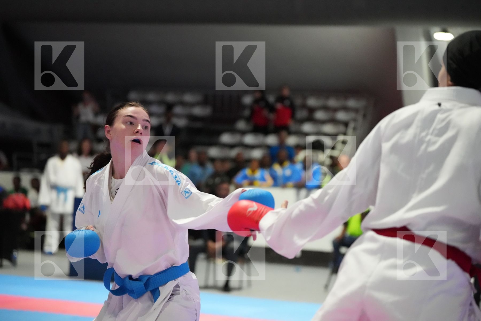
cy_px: 160
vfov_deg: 15.9
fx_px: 1149
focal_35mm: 86
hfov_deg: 23.6
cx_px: 240
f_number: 2.8
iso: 12800
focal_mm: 86
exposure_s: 1/800
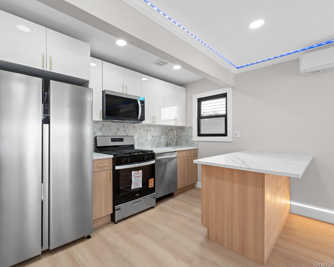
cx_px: 151
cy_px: 134
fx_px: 158
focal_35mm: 16
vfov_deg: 80.4
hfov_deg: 92.9
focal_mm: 14
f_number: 10
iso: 250
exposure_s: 1/5
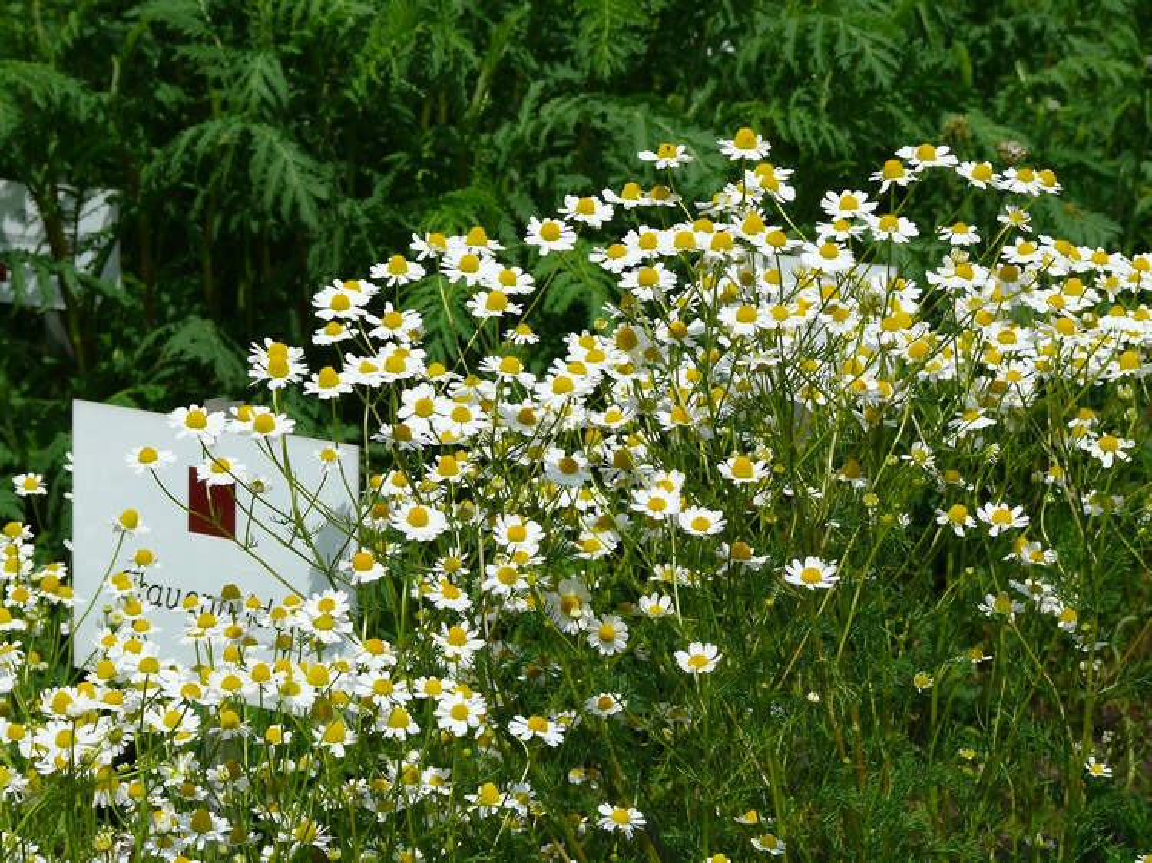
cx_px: 576
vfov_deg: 10.0
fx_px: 4957
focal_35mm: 149
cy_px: 432
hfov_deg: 13.3
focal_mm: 31.4
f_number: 5.6
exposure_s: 1/250
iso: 100
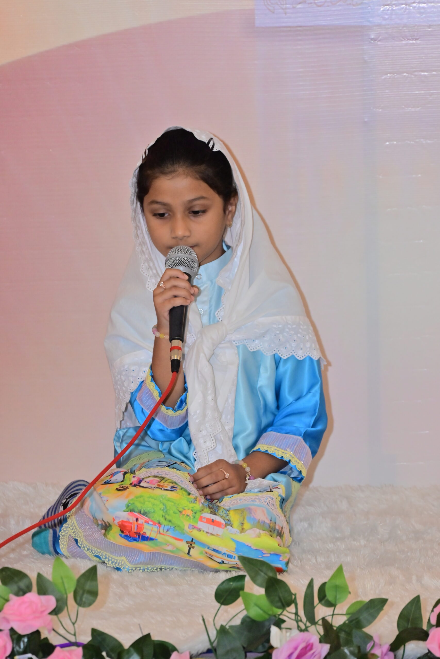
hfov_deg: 6.9
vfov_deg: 10.3
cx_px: 220
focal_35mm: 200
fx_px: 3666
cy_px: 330
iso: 1600
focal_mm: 200
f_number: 8
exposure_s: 1/125
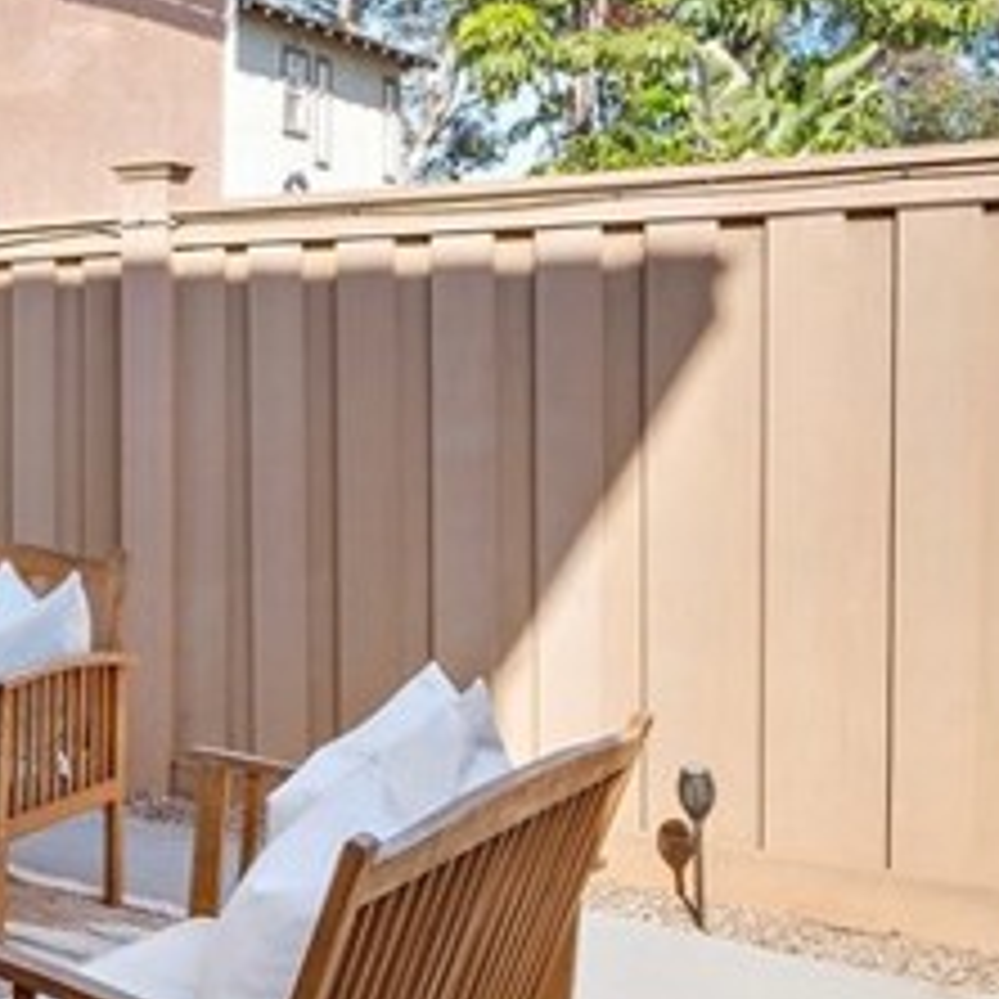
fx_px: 1665
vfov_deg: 33.2
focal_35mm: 51
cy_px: 351
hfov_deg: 24.0
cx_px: -598
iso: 100
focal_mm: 13
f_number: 14
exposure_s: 1/40
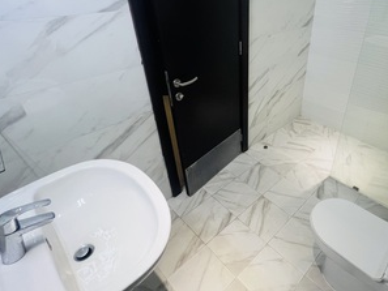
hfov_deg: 79.8
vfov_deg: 65.5
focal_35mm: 20
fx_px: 224
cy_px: 119
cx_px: 249
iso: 200
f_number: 1.8
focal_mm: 1.57
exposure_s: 1/100
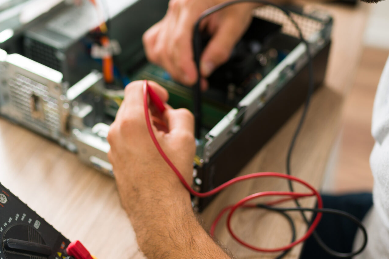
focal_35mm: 70
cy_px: 176
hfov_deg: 28.7
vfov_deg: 19.4
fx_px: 757
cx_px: 132
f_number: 1.8
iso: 100
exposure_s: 1/200
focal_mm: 35
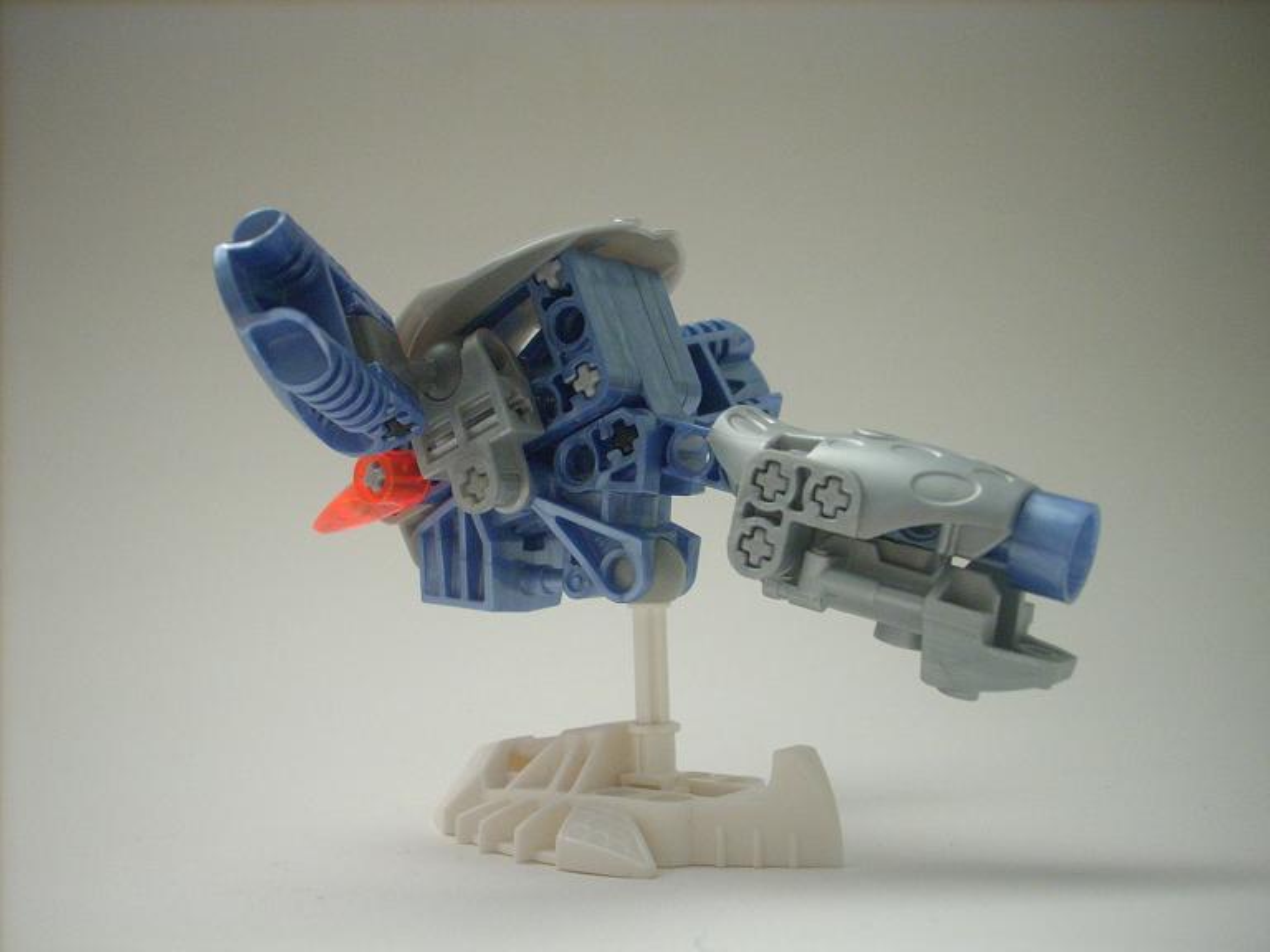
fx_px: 1357
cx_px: 635
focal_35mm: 37
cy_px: 476
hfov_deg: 50.1
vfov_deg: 38.7
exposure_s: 1/5
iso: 200
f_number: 2.8
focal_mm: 6.2
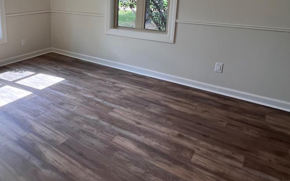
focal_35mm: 27
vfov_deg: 44.0
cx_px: 83
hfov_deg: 65.4
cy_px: 39
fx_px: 213
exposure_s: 1/120
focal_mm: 1.57
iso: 64
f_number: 1.8
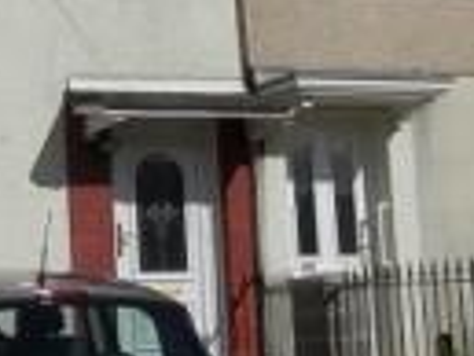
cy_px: 28
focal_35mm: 113
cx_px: -75
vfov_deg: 13.0
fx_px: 1549
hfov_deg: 16.7
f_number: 8.7
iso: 80
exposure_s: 1/400
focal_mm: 4.5
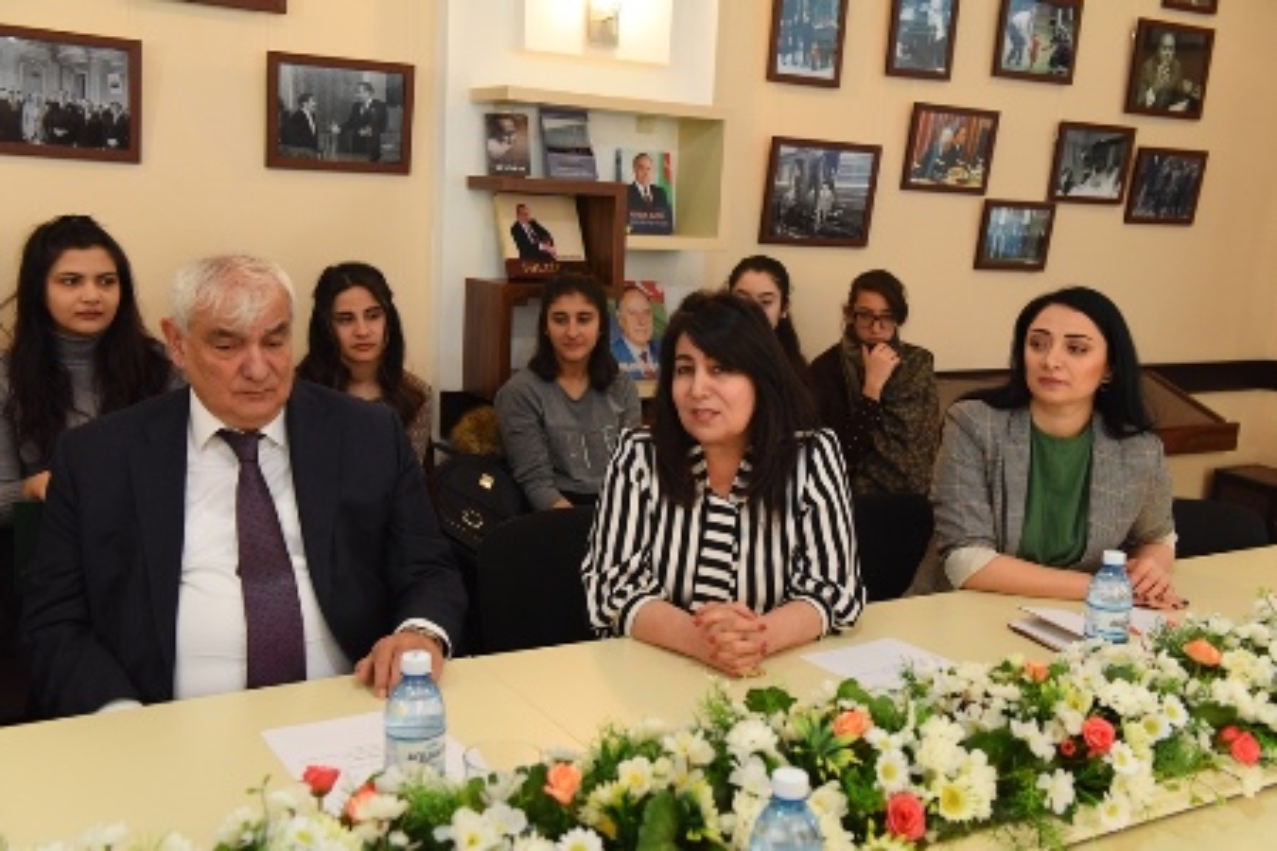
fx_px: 1348
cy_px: 426
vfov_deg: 35.1
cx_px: 638
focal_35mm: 38
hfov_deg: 50.7
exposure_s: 1/125
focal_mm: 38
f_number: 5.6
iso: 5000
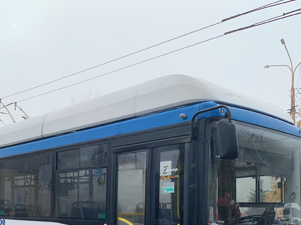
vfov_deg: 31.9
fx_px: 383
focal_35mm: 44
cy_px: 184
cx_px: 116
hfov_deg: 42.7
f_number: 1.8
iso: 25
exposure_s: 1/1610
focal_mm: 4.25
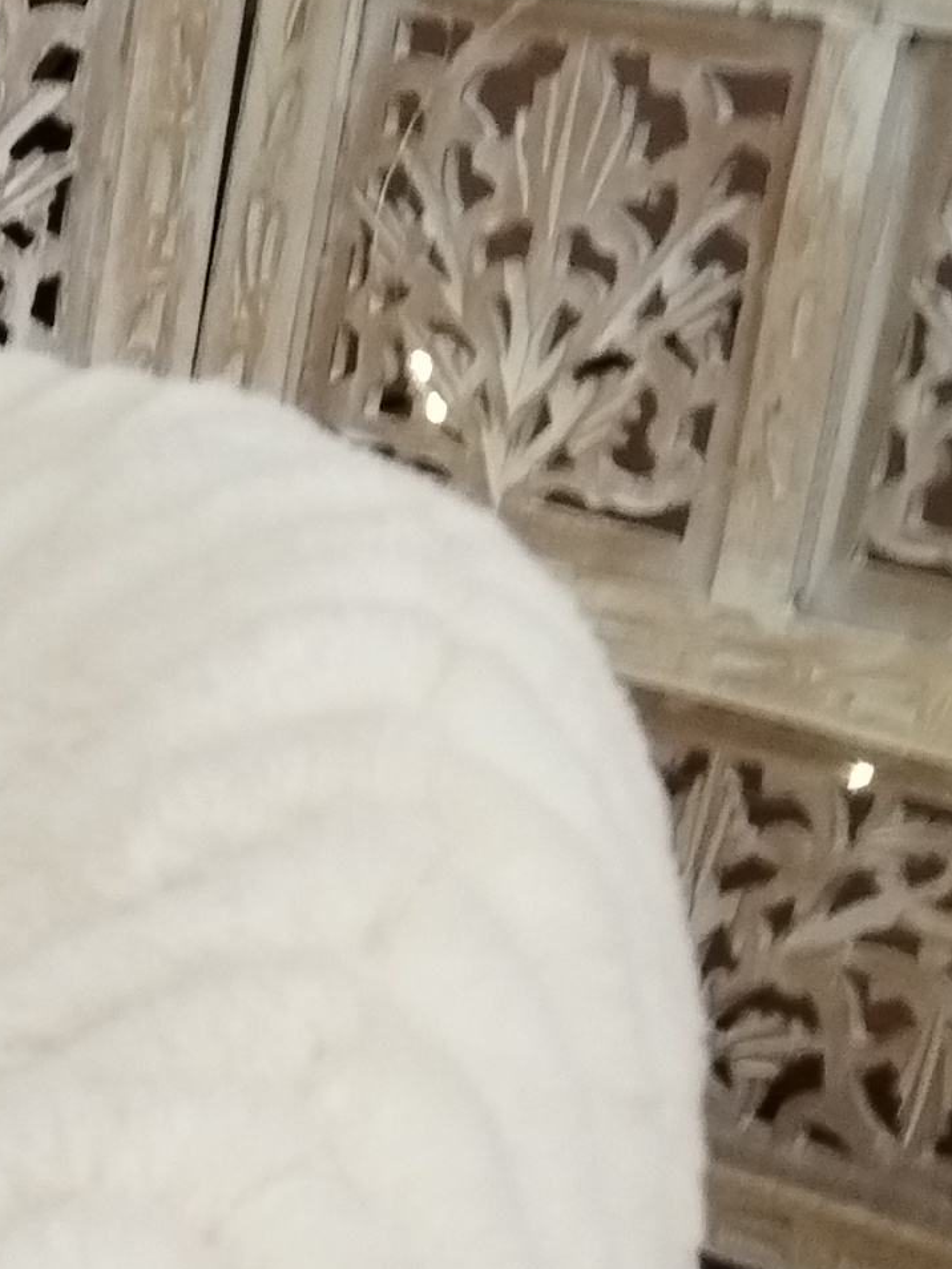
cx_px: -871
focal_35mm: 109
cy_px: 1454
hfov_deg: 12.2
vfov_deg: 17.3
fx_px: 3995
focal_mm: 4.95
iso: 640
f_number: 1.9
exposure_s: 1/50
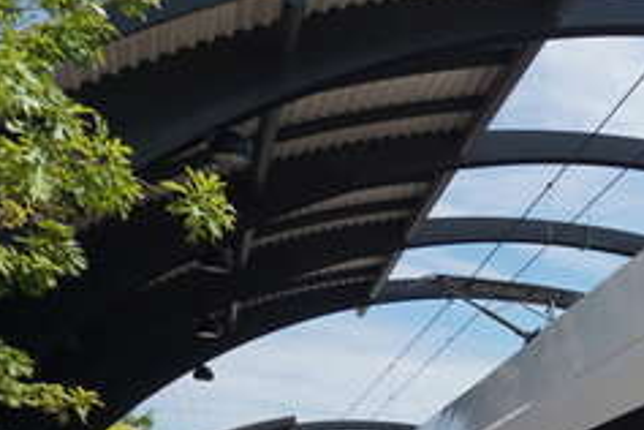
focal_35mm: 81
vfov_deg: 15.7
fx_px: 1449
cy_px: 625
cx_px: 1019
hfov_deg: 20.6
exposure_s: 1/200
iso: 100
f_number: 9
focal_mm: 16
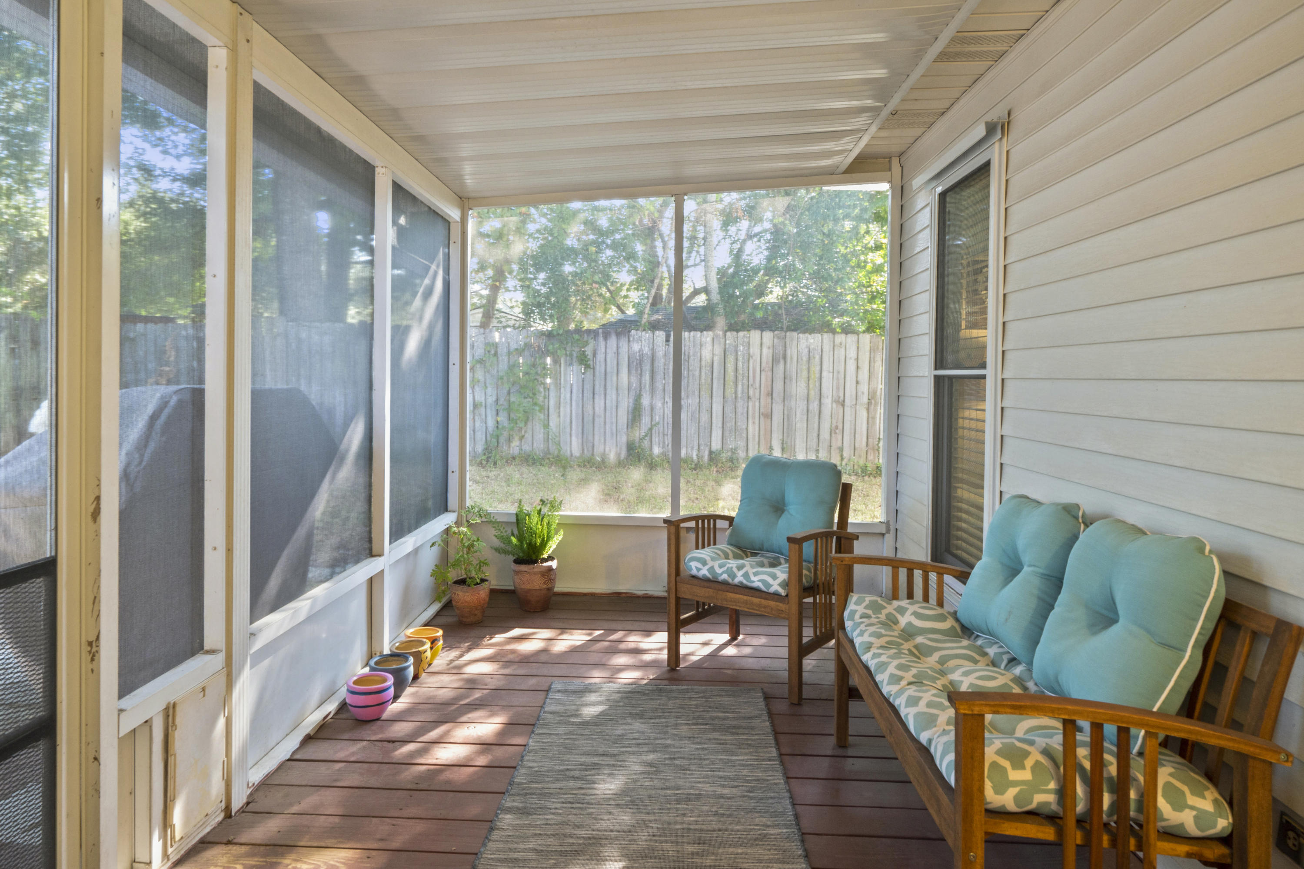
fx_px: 706
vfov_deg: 63.2
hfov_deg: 85.4
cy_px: 434
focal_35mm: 20
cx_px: 652
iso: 320
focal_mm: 13
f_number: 8
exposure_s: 1/1.67
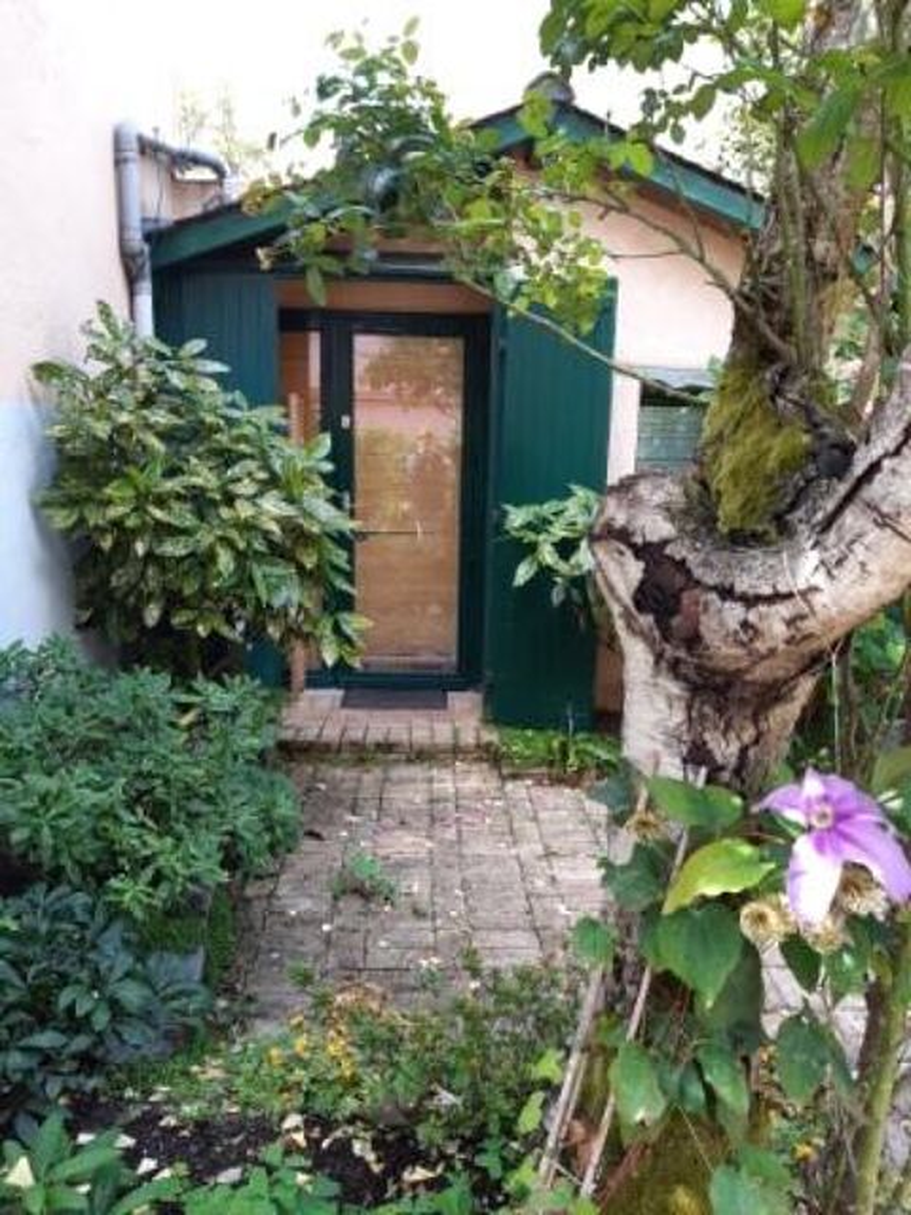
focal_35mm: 26
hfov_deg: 53.1
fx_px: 912
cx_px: 456
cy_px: 608
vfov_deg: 67.3
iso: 40
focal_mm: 3.92
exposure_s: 1/122
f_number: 1.7
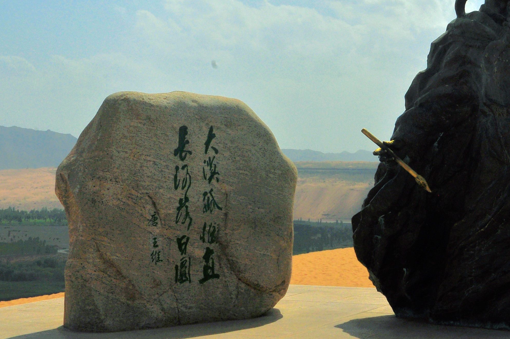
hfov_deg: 25.9
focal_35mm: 78
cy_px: 135
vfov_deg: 17.4
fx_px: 1104
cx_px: 335
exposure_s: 1/200
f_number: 22
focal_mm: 32
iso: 200
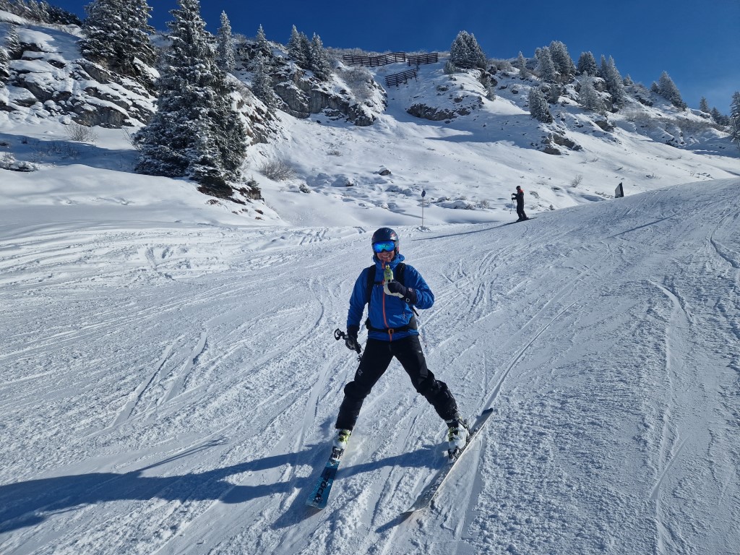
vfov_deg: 58.9
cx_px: 370
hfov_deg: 73.9
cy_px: 278
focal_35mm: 23
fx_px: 492
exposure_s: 1/6992
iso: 50
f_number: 1.8
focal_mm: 5.4
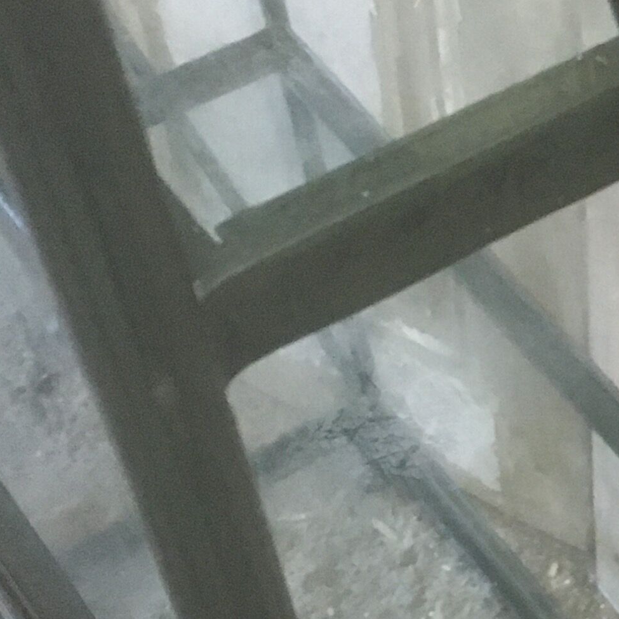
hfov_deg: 15.1
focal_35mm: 106
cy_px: 386
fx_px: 2144
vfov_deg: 16.4
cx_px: 957
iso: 200
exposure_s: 1/17
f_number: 2.2
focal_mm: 4.15
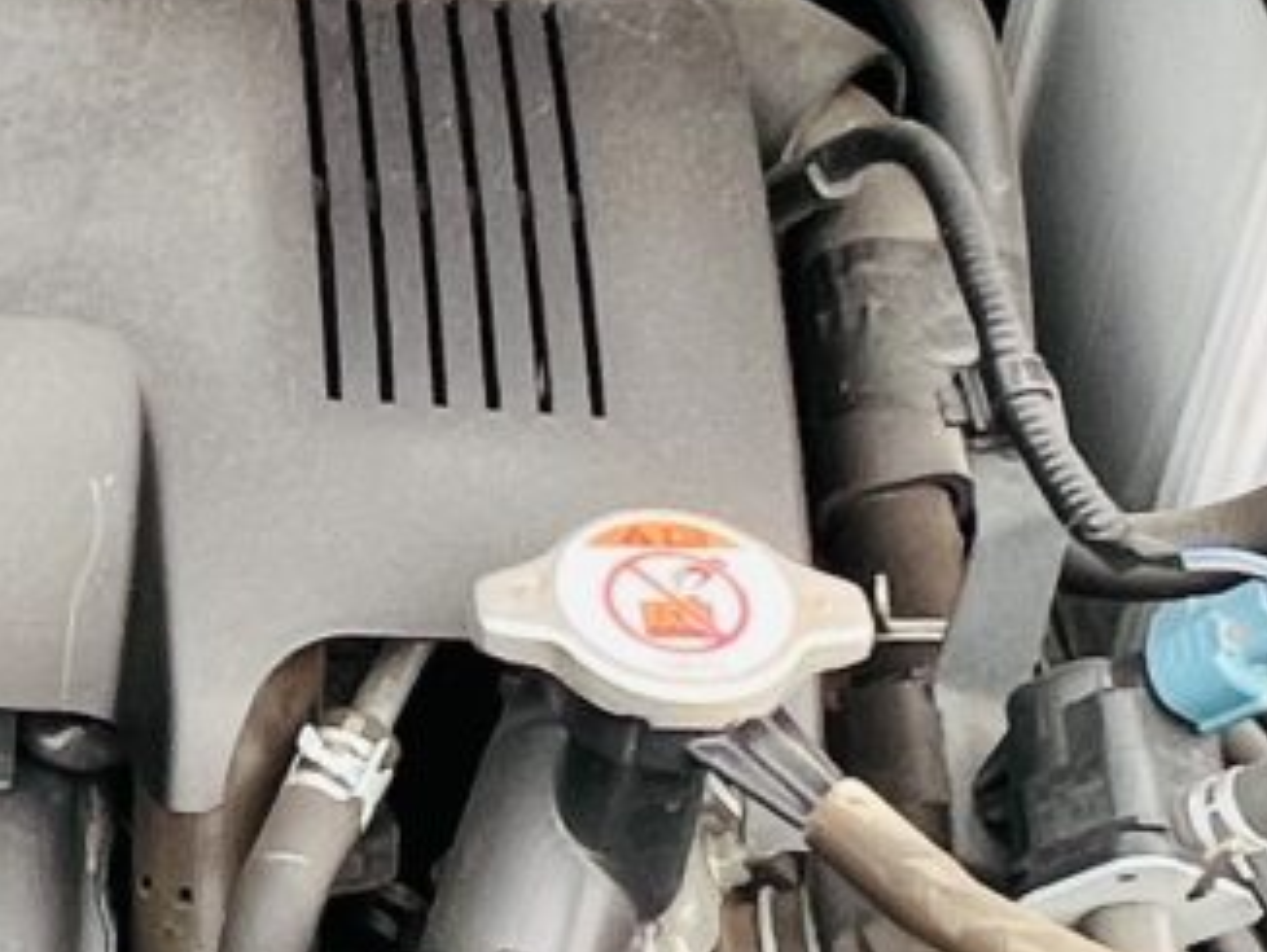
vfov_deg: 14.5
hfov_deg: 18.6
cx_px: -70
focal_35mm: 102
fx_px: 3736
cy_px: 315
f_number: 1.8
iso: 100
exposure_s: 1/99
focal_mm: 1.57
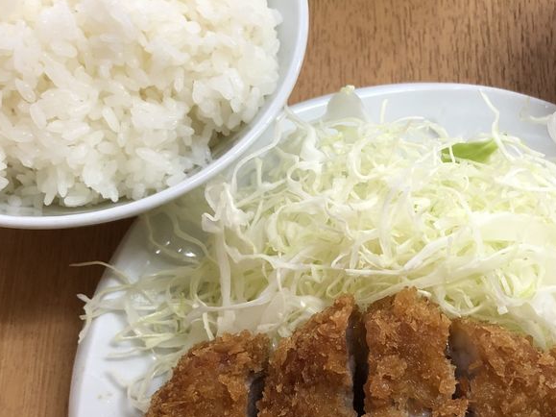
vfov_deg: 25.1
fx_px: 931
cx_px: 384
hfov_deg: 32.9
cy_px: 262
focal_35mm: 58
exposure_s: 1/25
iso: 32
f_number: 1.8
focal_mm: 3.99
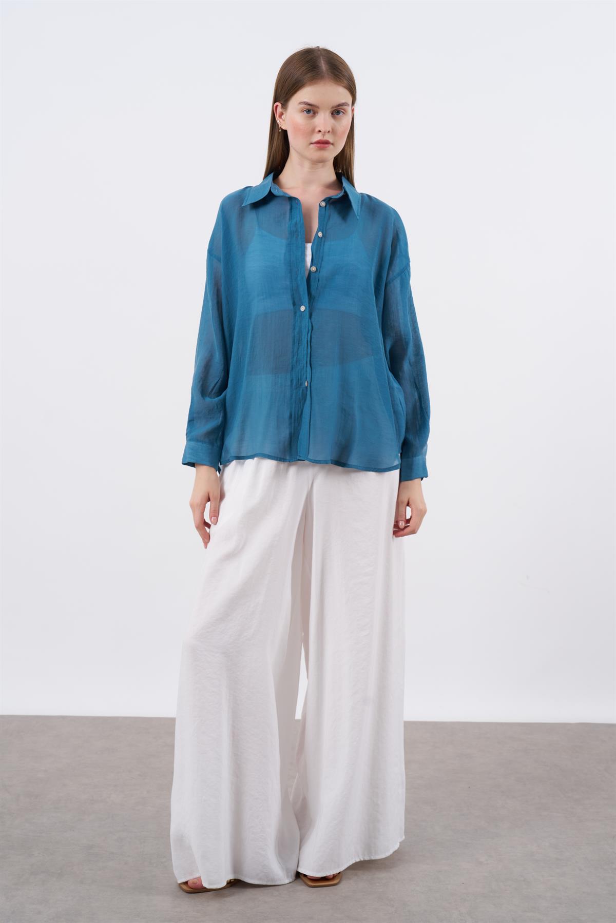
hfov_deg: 25.5
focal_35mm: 53
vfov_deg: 37.5
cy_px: 462
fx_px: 1360
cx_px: 308
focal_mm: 53
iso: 160
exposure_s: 1/160
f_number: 8
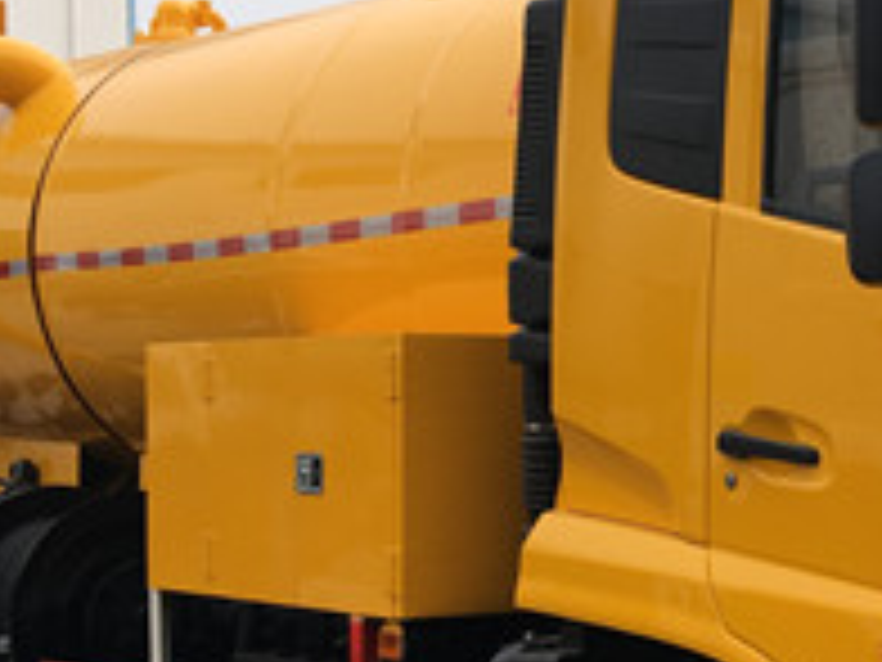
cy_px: 545
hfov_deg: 21.4
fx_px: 2268
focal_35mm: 89
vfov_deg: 16.5
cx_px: 842
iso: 25
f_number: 2.2
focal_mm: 4.15
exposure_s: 1/102
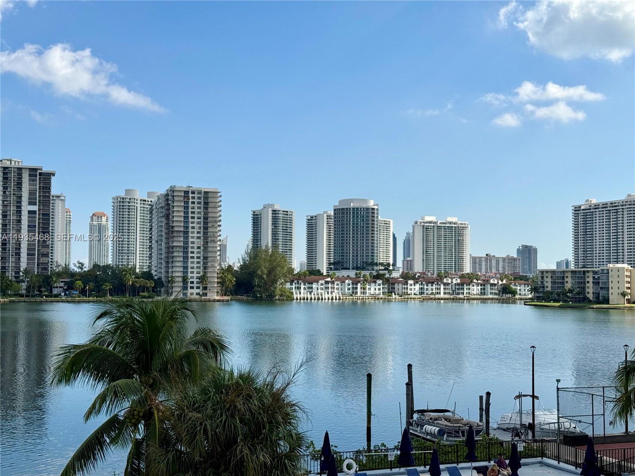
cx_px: 318
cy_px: 238
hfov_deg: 39.7
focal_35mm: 48
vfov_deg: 30.3
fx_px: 881
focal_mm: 6.76
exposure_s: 1/7143
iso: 80
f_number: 1.78
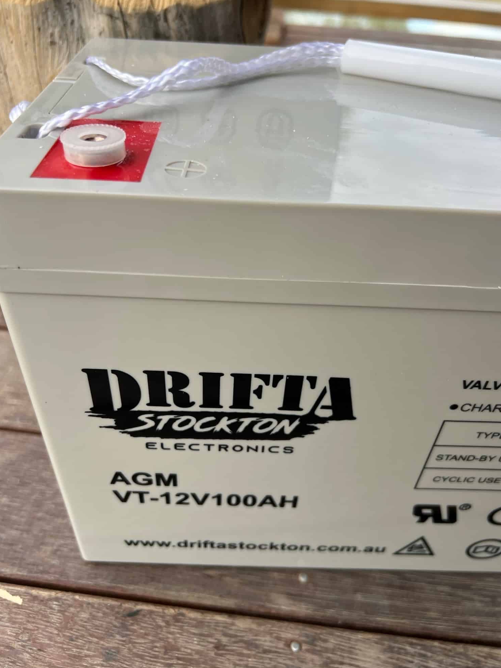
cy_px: 324
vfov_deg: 65.3
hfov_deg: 51.3
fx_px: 521
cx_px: 253
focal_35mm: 27
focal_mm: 5.7
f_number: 1.5
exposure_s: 1/135
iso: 32
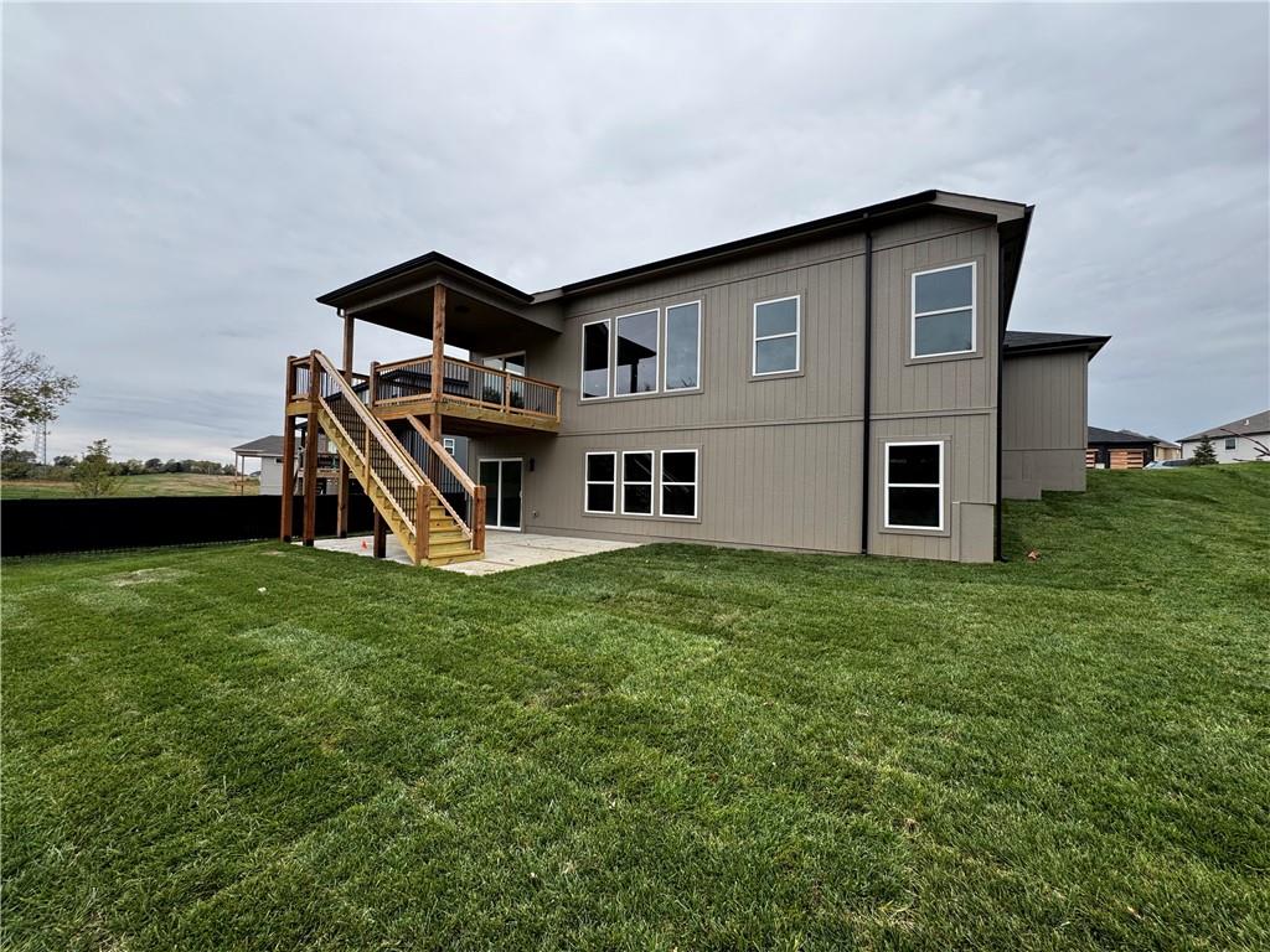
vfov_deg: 85.7
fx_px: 514
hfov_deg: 102.1
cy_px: 476
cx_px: 635
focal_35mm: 14
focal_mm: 2.22
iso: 40
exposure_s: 1/196
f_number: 2.2
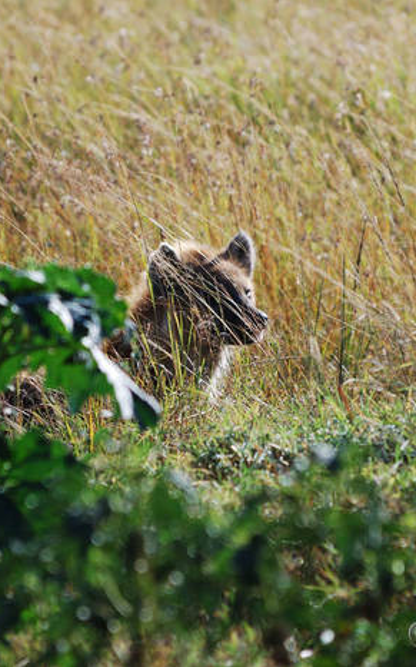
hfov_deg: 1.4
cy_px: 334
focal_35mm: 920
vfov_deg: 2.3
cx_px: 242
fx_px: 16699
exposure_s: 1/250
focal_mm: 400
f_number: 5.6
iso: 100
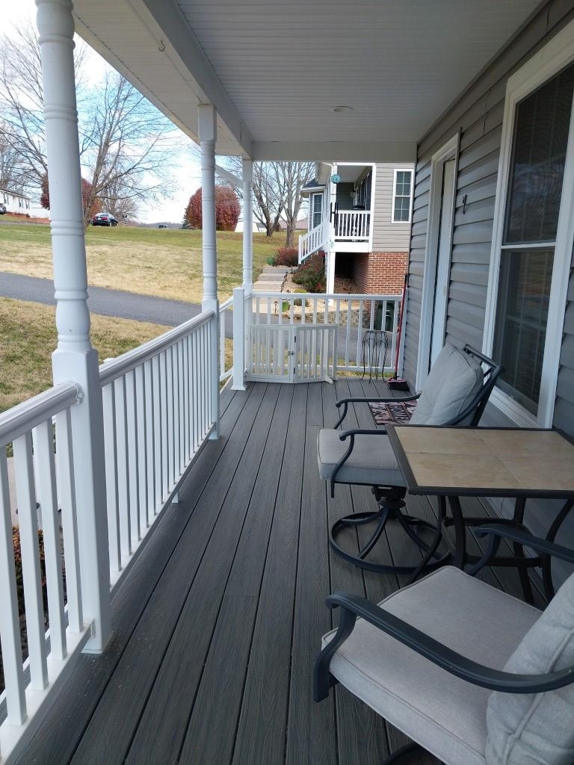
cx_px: 287
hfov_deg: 53.1
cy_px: 382
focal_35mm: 26
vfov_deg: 67.3
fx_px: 575
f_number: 1.8
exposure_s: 1/162
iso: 20
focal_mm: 4
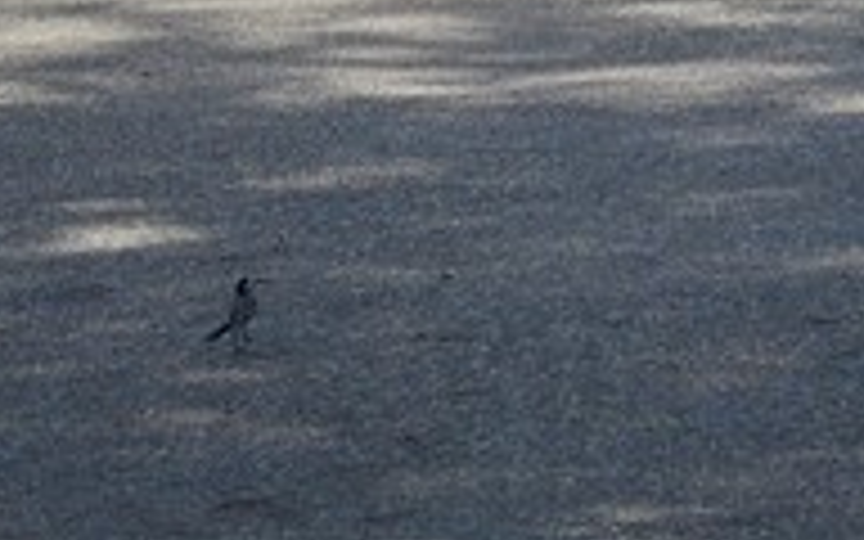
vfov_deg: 3.8
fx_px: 6993
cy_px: -2434
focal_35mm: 297
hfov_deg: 7.1
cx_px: 634
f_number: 10
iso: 200
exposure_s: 1/250
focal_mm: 35
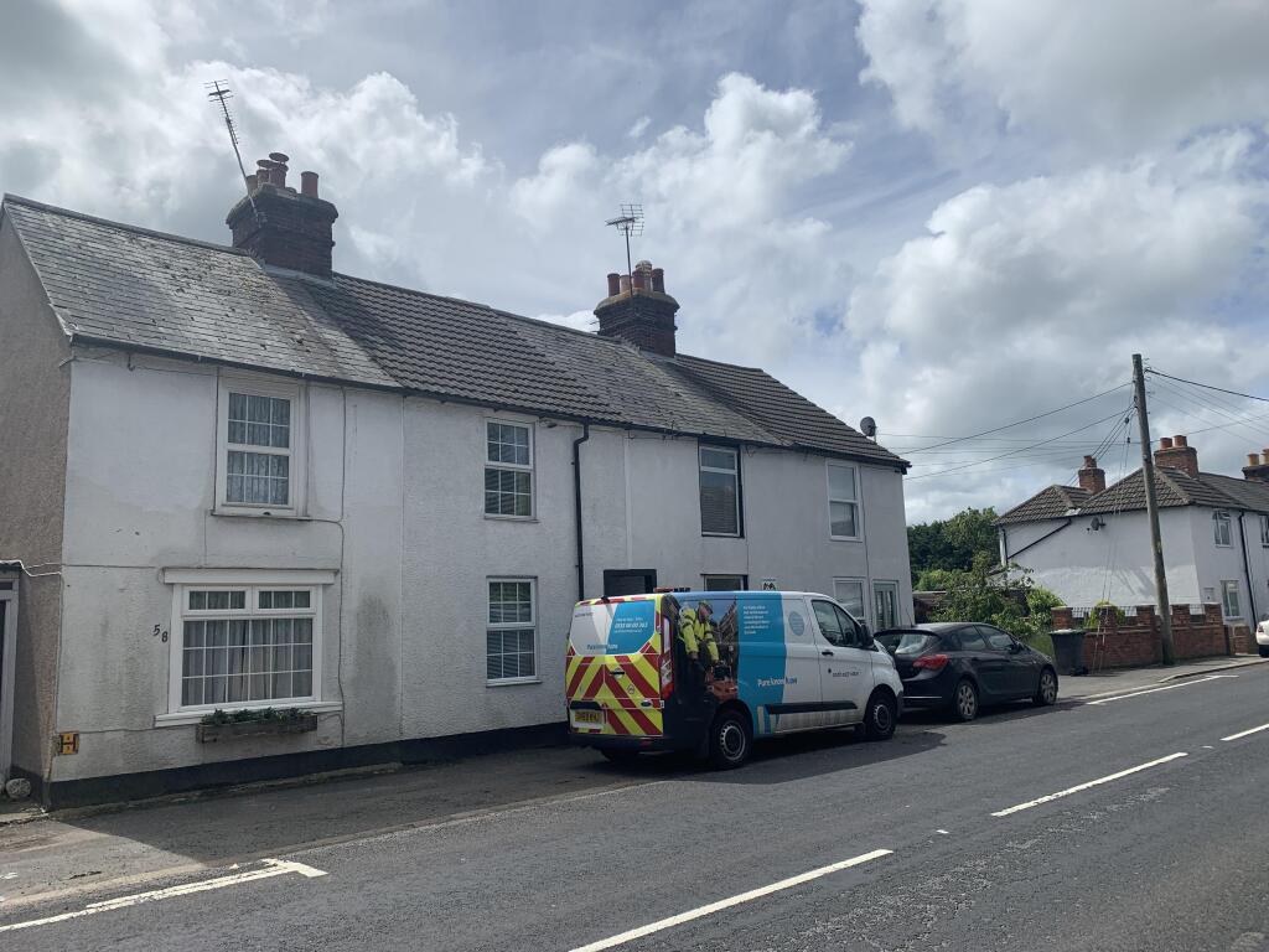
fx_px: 953
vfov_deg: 53.1
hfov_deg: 67.3
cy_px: 476
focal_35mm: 26
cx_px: 634
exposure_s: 1/5128
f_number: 1.8
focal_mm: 4.25
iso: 25
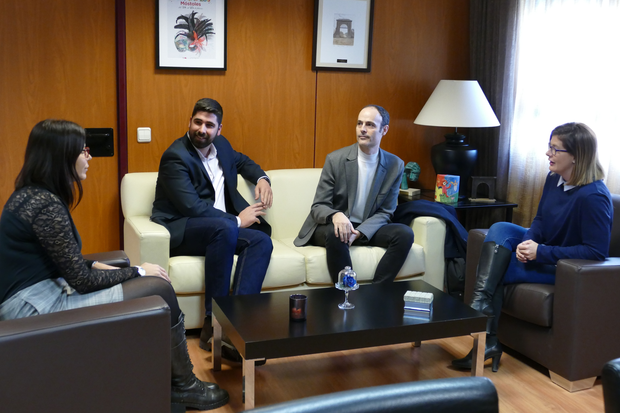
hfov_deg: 47.4
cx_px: 310
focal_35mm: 41
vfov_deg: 32.6
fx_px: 706
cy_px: 206
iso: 1250
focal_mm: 15.02
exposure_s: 1/80
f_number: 3.2
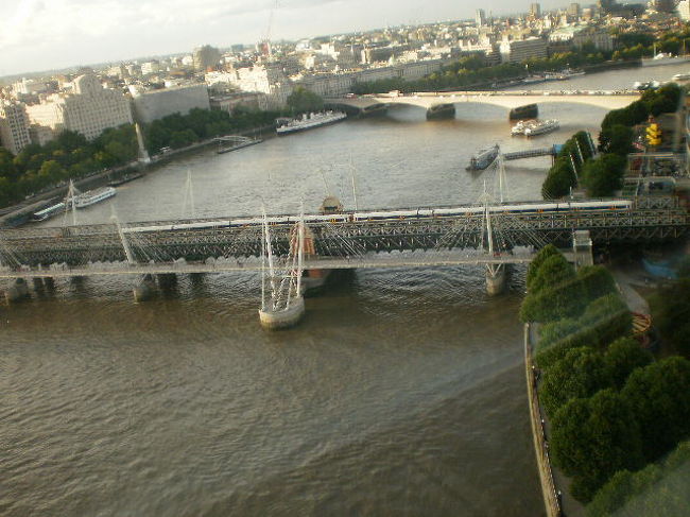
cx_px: 345
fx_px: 717
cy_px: 258
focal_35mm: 36
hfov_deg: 51.4
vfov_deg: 39.6
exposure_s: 1/160
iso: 100
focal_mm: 6.3
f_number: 3.1
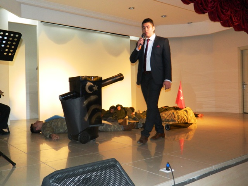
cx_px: 124
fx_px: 251
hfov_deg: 52.6
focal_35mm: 35
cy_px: 93
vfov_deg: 40.7
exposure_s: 1/40
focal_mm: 6.2
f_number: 3.3
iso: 280
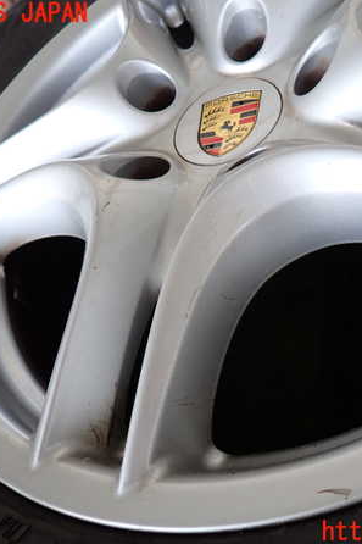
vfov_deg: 54.5
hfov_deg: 37.5
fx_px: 528
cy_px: 273
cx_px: 232
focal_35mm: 35
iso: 100
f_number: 2
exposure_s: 1/60
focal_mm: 4.5
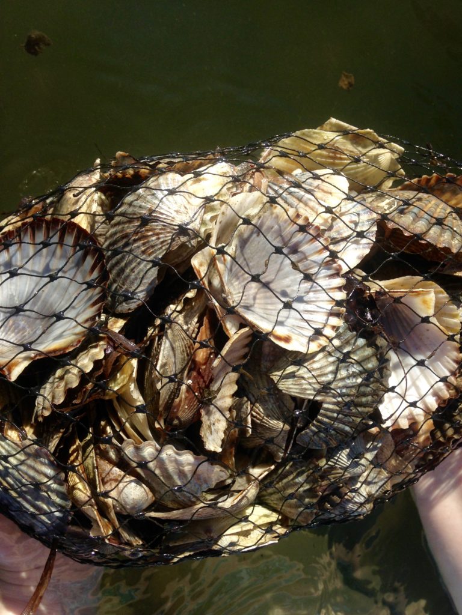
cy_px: 308
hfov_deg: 42.9
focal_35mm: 33
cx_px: 231
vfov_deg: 55.4
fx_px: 587
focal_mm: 4.12
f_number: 2.4
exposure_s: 1/1106
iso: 50
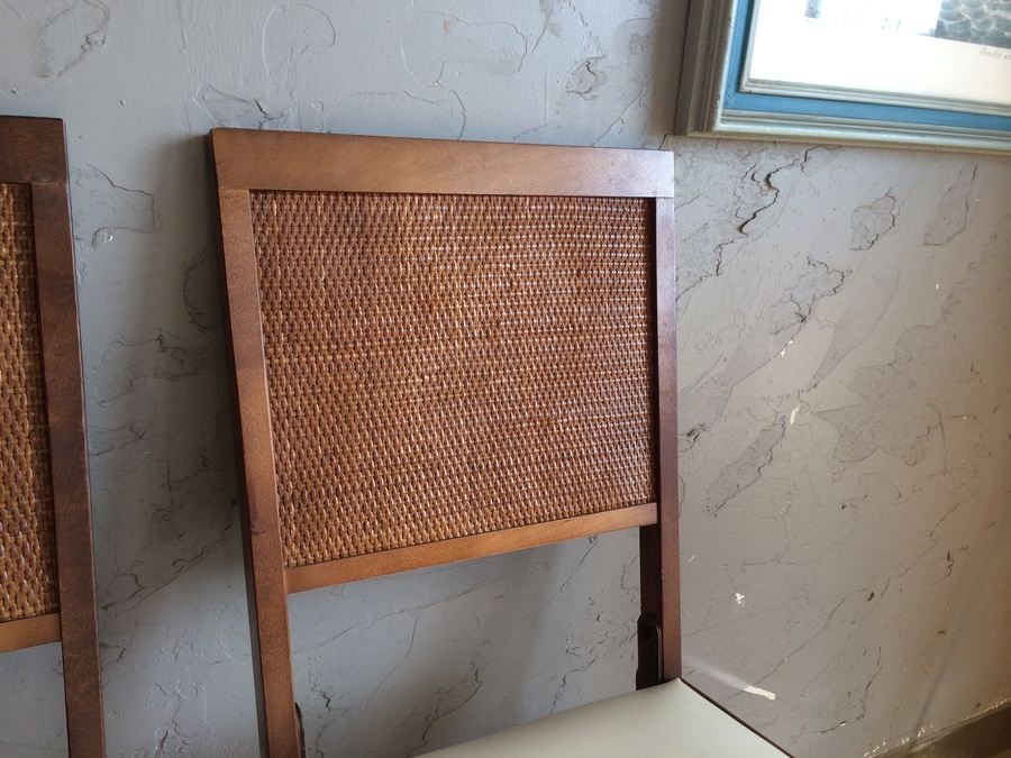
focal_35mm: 30
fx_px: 876
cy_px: 379
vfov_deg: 46.8
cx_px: 506
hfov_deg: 60.0
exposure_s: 1/60
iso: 50
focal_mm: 4.12
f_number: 2.2
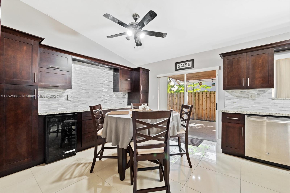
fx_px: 113
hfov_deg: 104.2
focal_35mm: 14
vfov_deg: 81.2
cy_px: 96
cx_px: 145
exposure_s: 1/13
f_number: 8
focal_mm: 14
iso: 1250
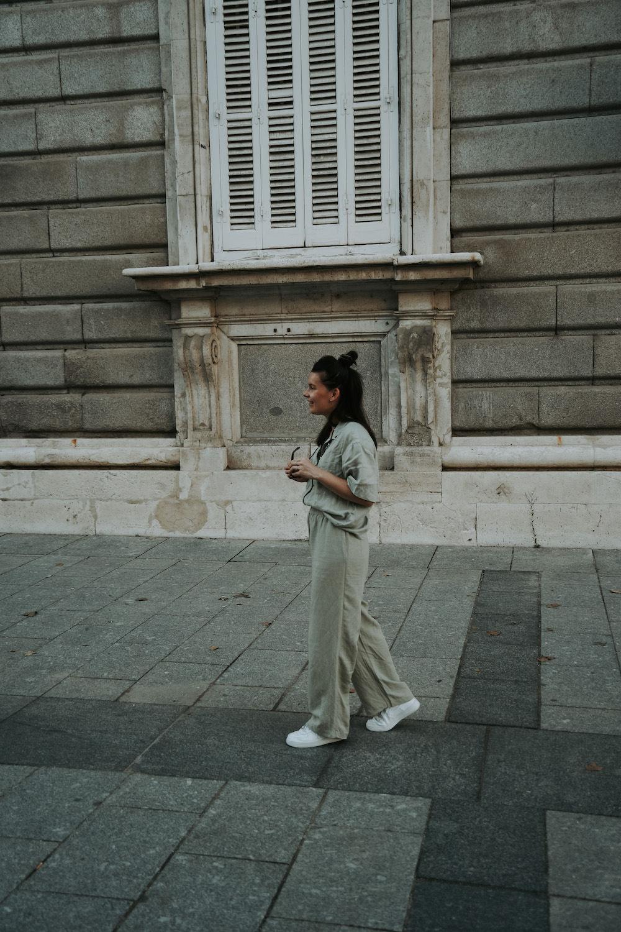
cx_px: 310
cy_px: 466
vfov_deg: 53.1
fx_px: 931
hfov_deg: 36.9
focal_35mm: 36
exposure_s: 1/320
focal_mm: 36
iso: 200
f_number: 3.5
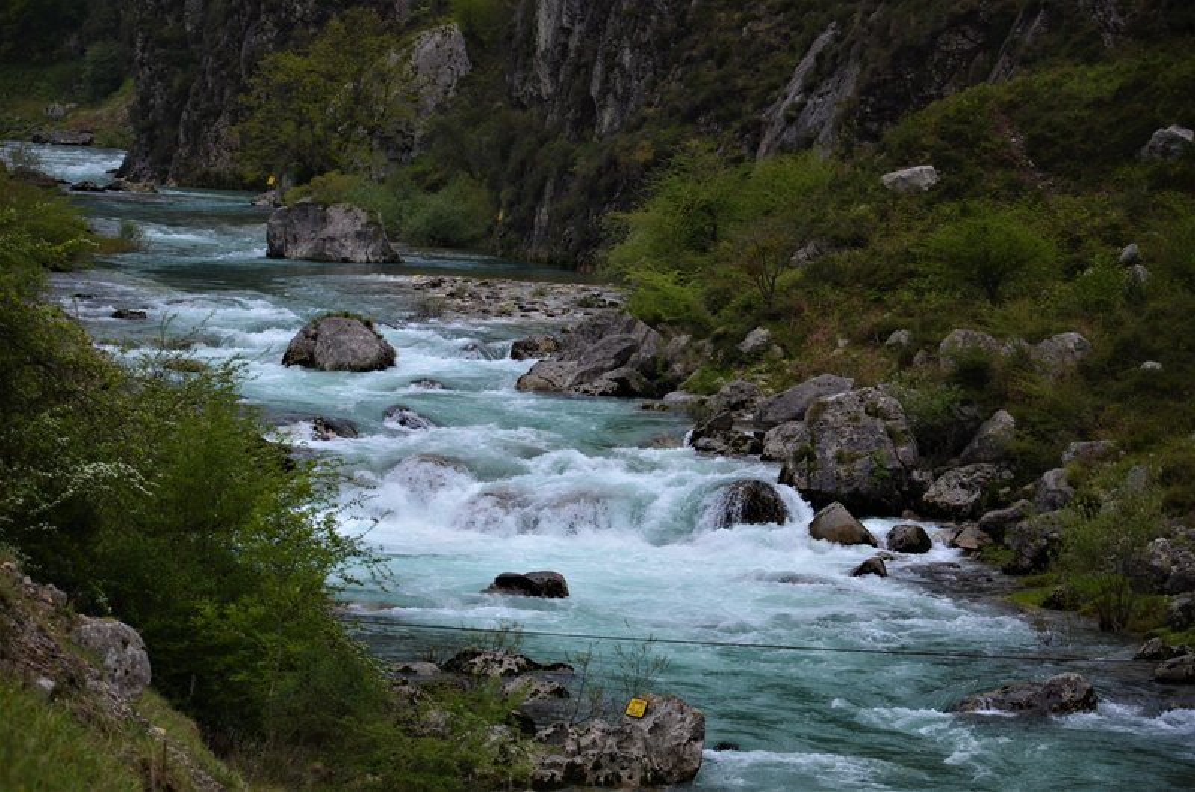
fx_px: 4572
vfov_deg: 9.9
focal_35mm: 138
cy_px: 396
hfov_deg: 14.9
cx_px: 598
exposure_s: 1/250
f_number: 5.6
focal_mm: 92
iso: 400
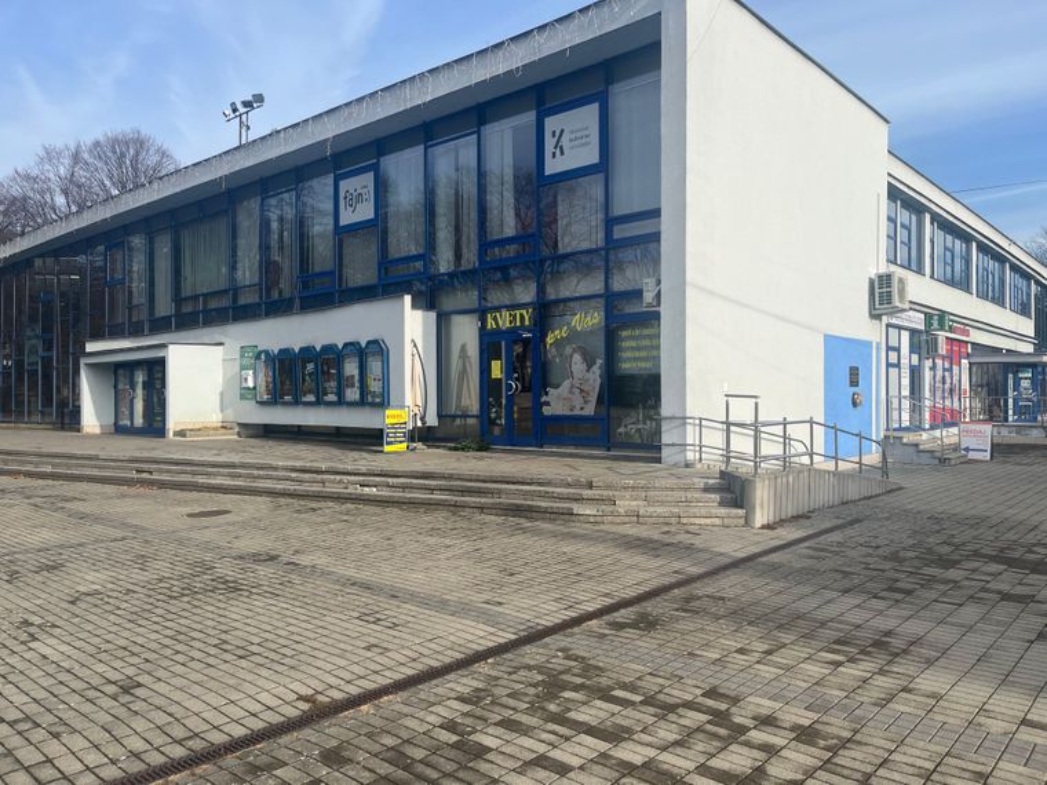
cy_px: 392
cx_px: 524
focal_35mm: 26
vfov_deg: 53.1
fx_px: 786
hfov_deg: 67.3
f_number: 1.6
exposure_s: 1/2755
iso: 50
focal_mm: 5.1
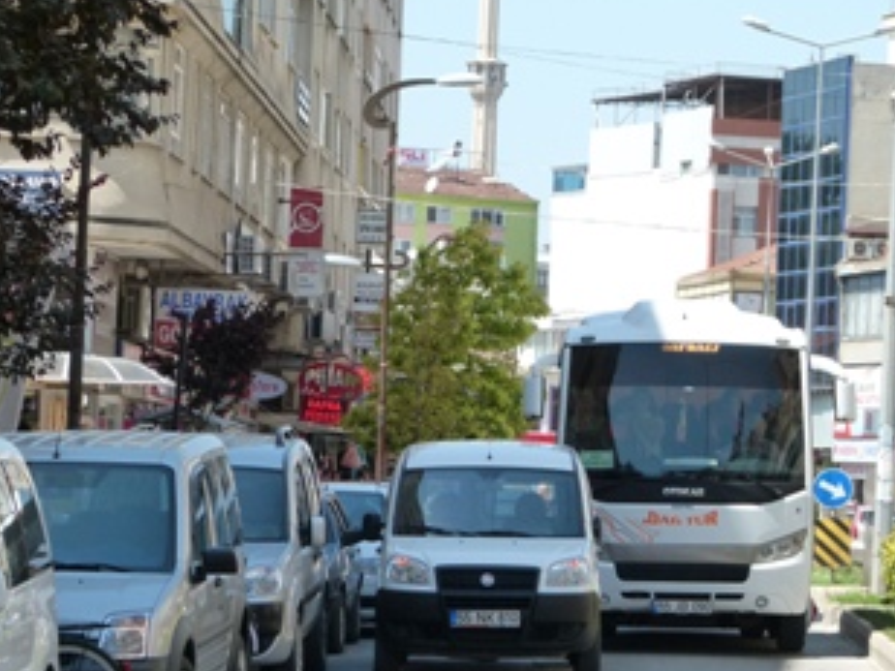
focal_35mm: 173
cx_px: 433
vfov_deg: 8.6
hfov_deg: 11.4
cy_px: 444
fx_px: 4473
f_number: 4
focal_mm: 21.5
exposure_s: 1/500
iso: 160
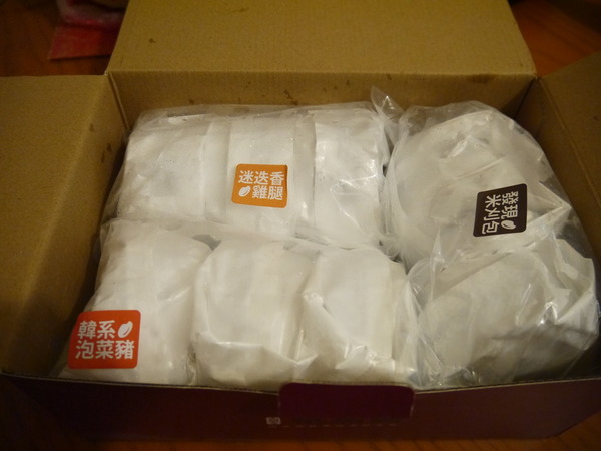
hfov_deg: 63.4
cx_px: 300
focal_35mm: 28
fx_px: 486
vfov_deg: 49.7
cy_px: 226
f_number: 3.5
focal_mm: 14
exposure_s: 1/50
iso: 1600
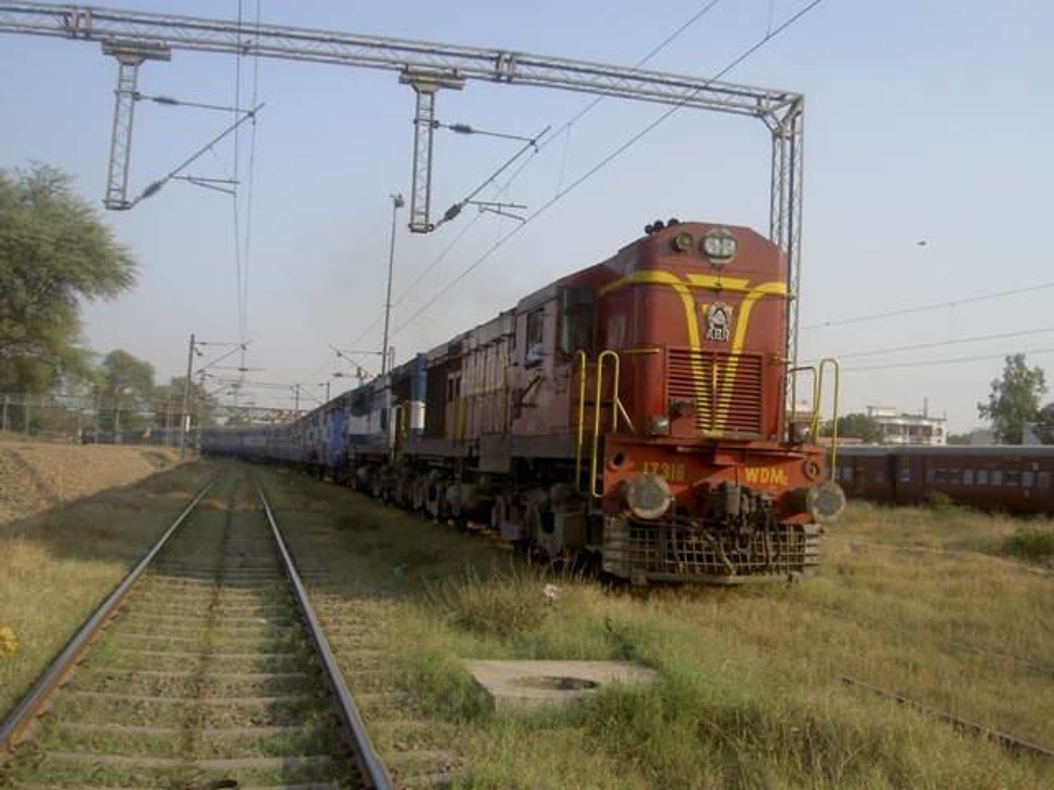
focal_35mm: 39
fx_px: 1187
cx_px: 527
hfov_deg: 47.9
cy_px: 395
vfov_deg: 36.8
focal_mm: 8
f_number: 4.7
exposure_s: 1/320
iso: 50
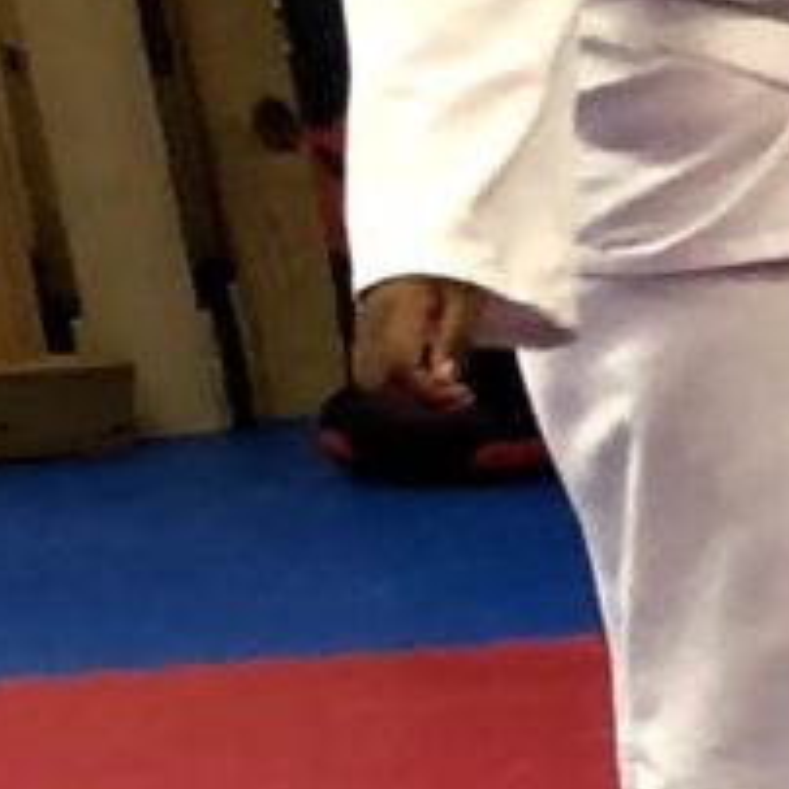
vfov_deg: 6.6
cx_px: 3789
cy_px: 1851
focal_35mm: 251
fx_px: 6473
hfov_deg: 5.5
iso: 40
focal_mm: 3.99
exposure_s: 1/24
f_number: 1.8
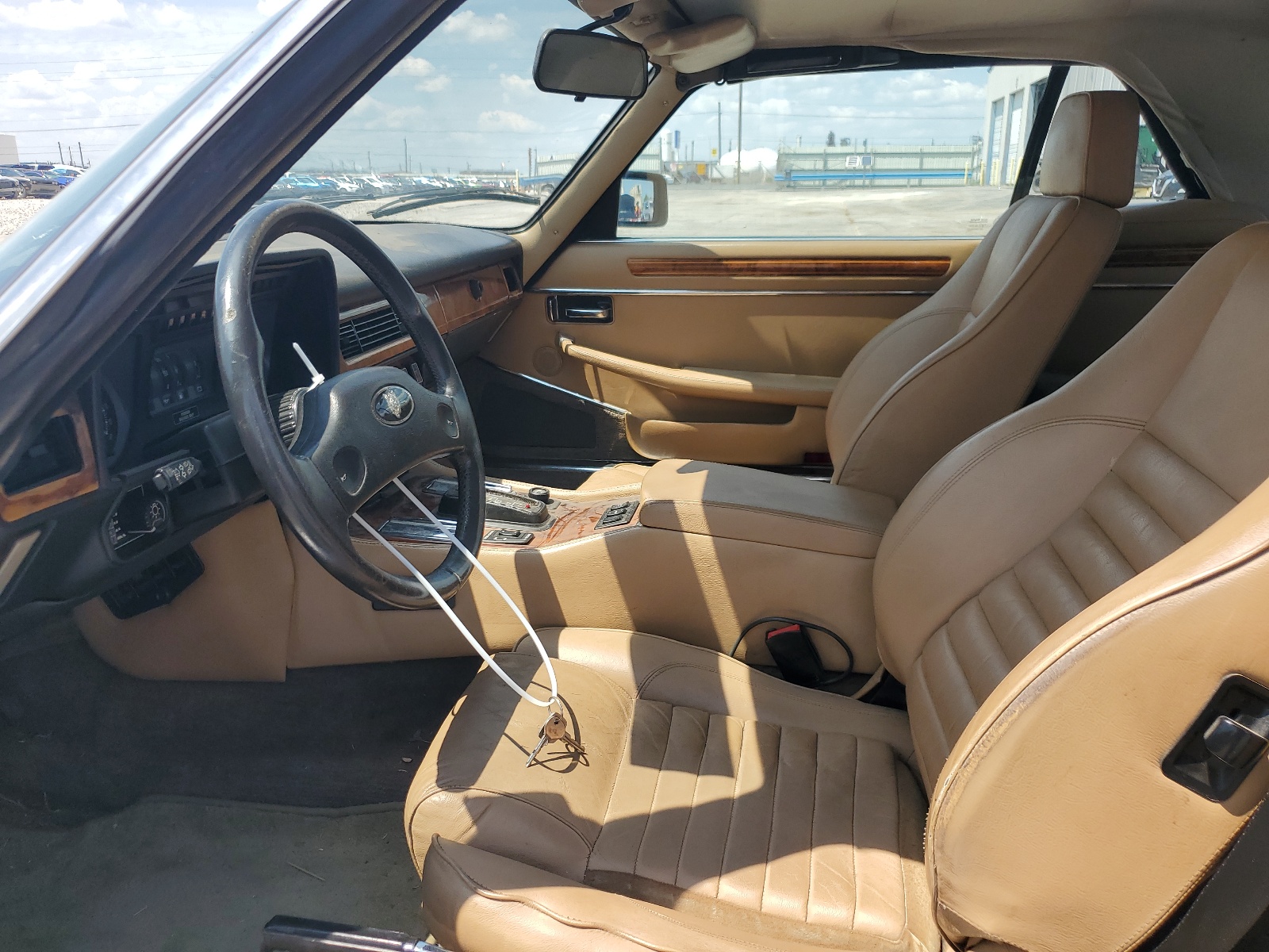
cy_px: 476
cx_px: 634
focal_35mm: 26
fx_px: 953
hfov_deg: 67.3
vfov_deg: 53.1
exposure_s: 1/1429
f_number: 1.5
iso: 50
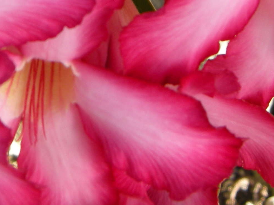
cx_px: 73
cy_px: -94
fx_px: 1124
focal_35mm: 142
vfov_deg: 10.1
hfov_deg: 13.9
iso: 64
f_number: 3.4
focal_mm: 7.5
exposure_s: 1/79
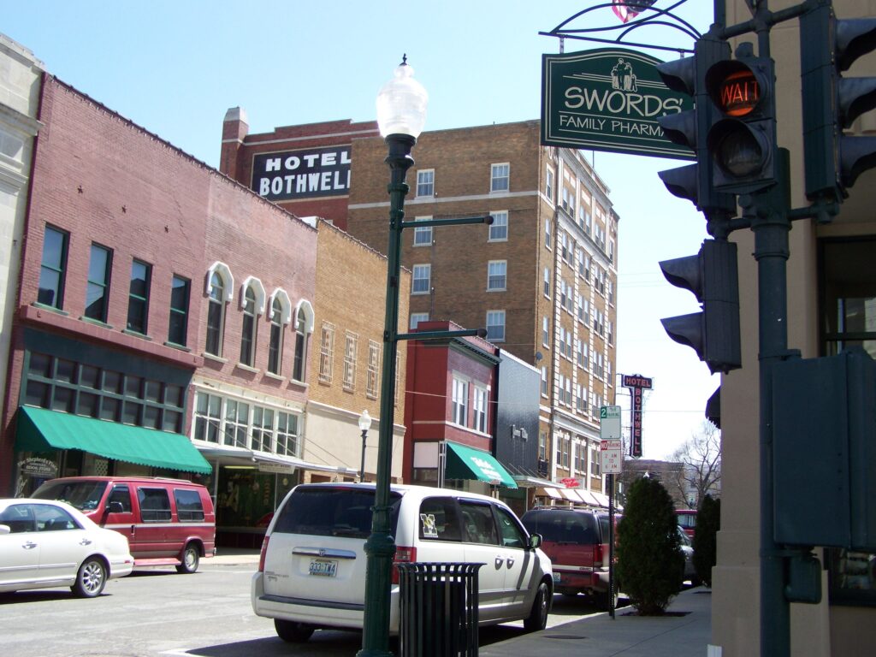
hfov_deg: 41.2
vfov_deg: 31.5
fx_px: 1164
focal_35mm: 46
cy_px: 328
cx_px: 438
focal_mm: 7.6
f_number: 2.8
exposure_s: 1/500
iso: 64
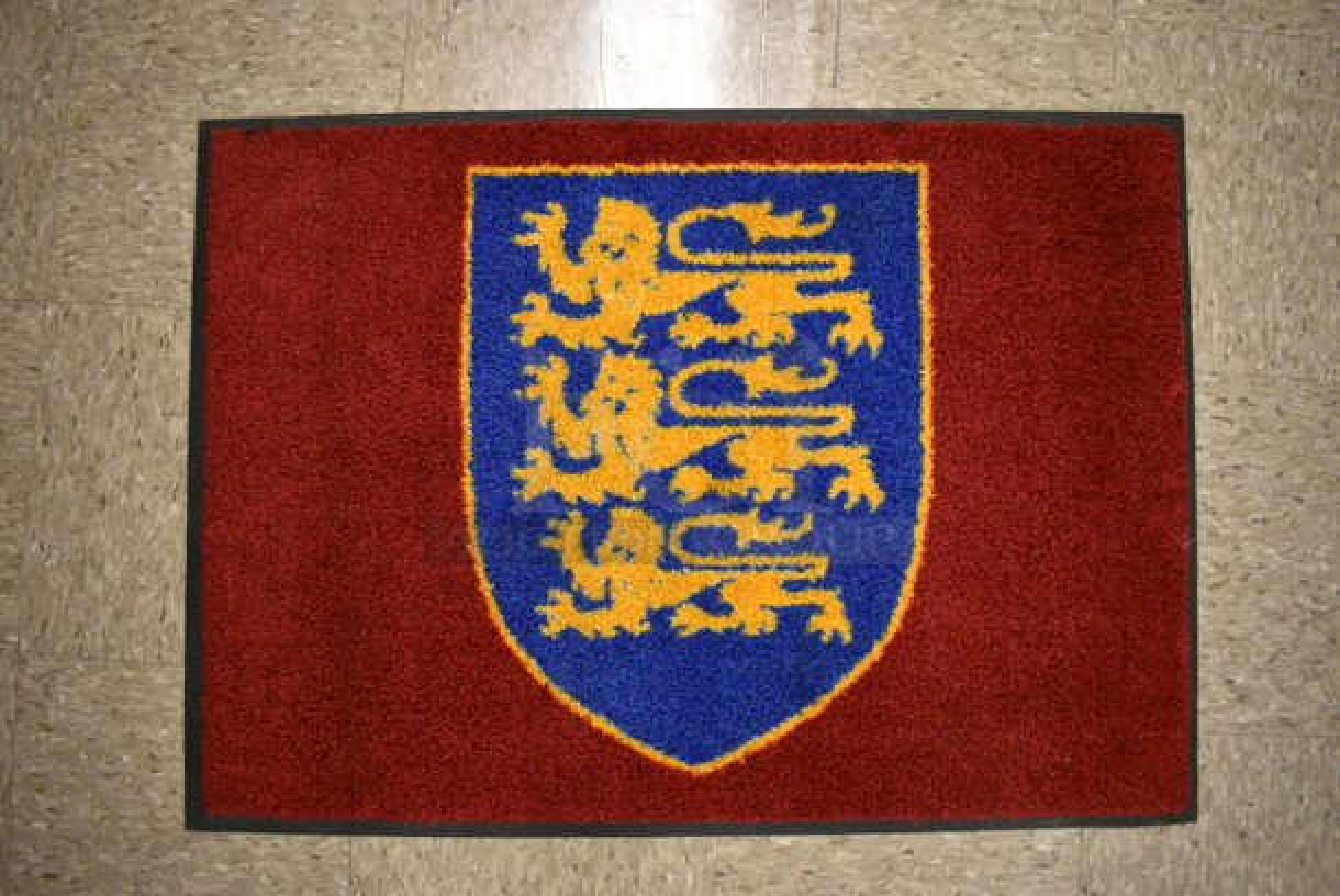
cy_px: 448
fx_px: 1006
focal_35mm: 27
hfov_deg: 67.3
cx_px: 670
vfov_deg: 48.0
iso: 3600
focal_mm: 18
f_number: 3.5
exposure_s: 1/125
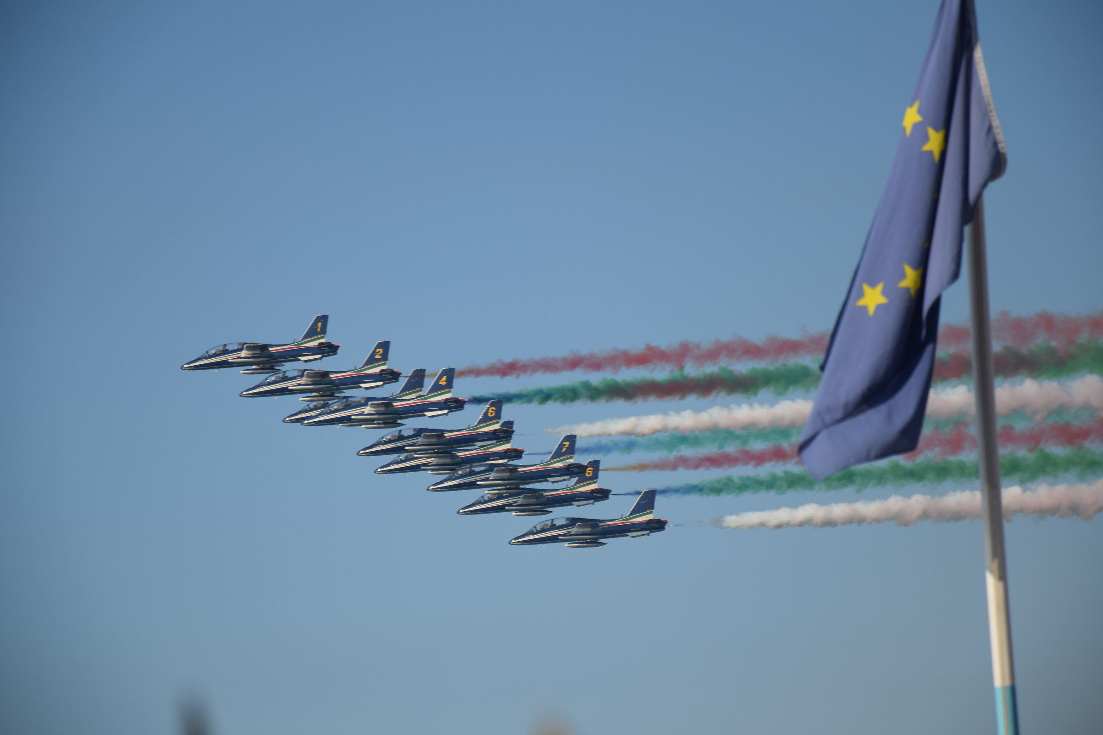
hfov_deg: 13.0
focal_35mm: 158
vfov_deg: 8.7
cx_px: 552
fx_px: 4825
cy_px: 368
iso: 100
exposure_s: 1/640
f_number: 6.3
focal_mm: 105
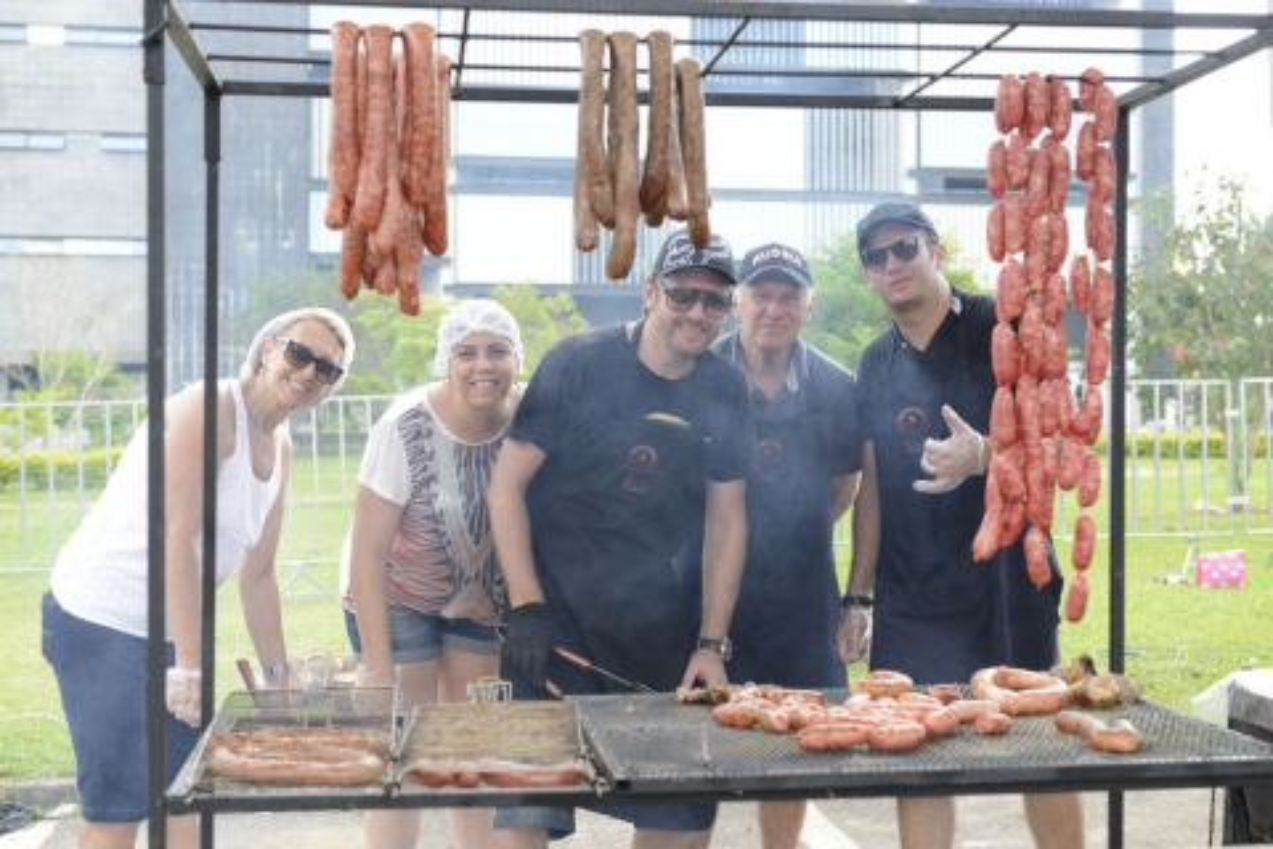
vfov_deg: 27.0
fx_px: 1768
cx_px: 636
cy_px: 424
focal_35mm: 50
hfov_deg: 39.6
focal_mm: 50
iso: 200
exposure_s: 1/125
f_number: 4.5
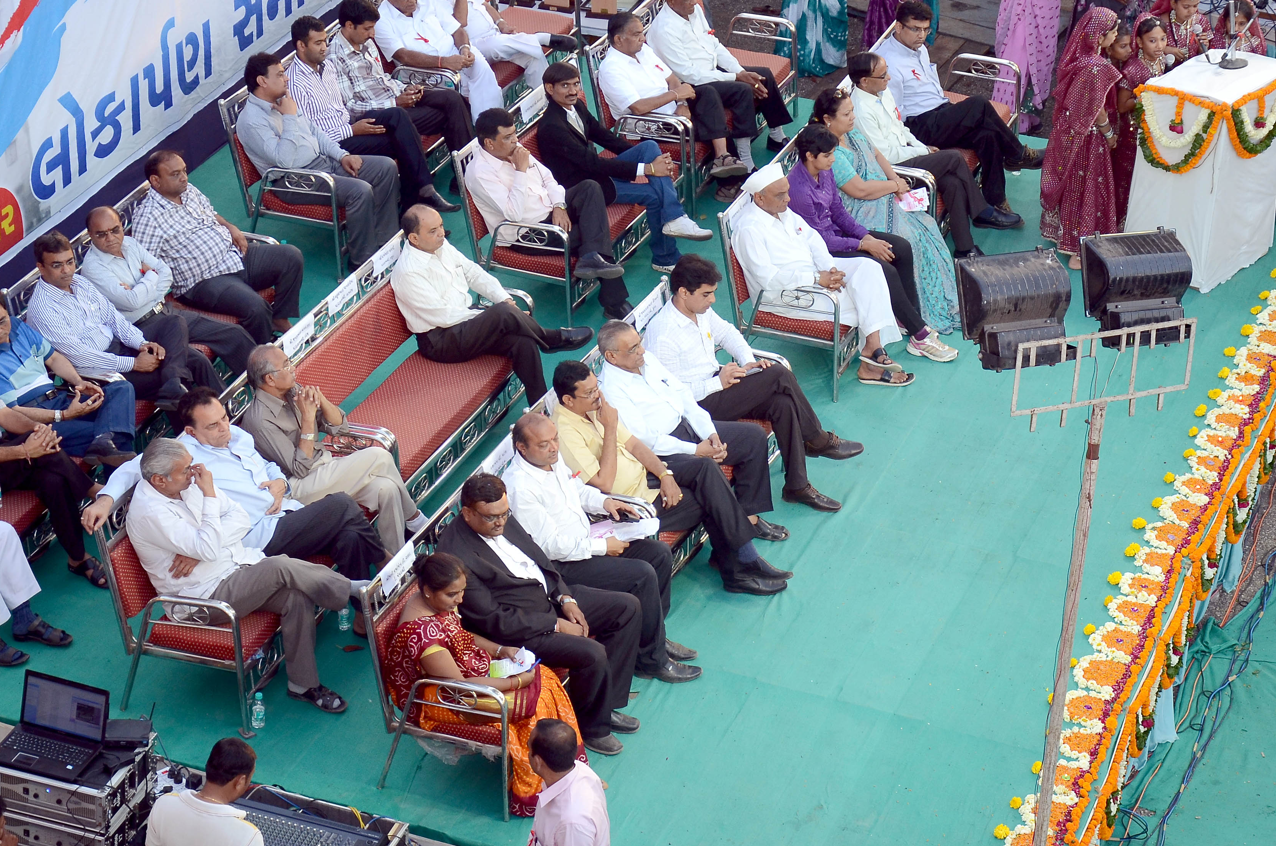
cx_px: 604
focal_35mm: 93
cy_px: 242
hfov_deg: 21.9
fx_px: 3290
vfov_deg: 14.6
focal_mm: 42
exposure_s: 1/125
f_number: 4.8
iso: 400
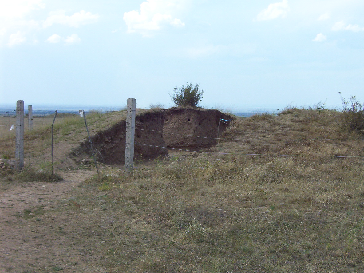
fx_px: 536
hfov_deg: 37.5
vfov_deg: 28.6
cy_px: 136
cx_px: 182
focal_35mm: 51
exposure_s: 1/334
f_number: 5.97
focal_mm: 7.88
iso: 100
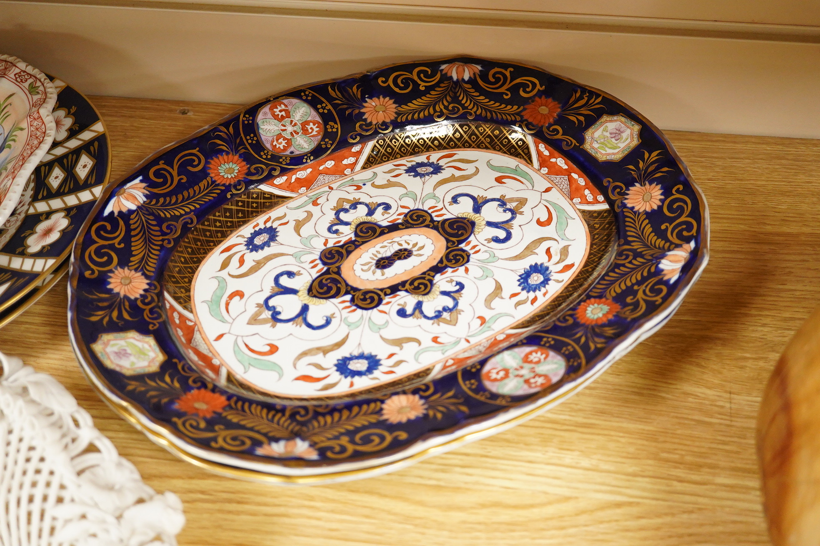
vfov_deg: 29.9
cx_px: 410
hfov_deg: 43.6
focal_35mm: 45
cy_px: 273
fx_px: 1025
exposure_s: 1/160
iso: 2500
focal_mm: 30
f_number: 3.5
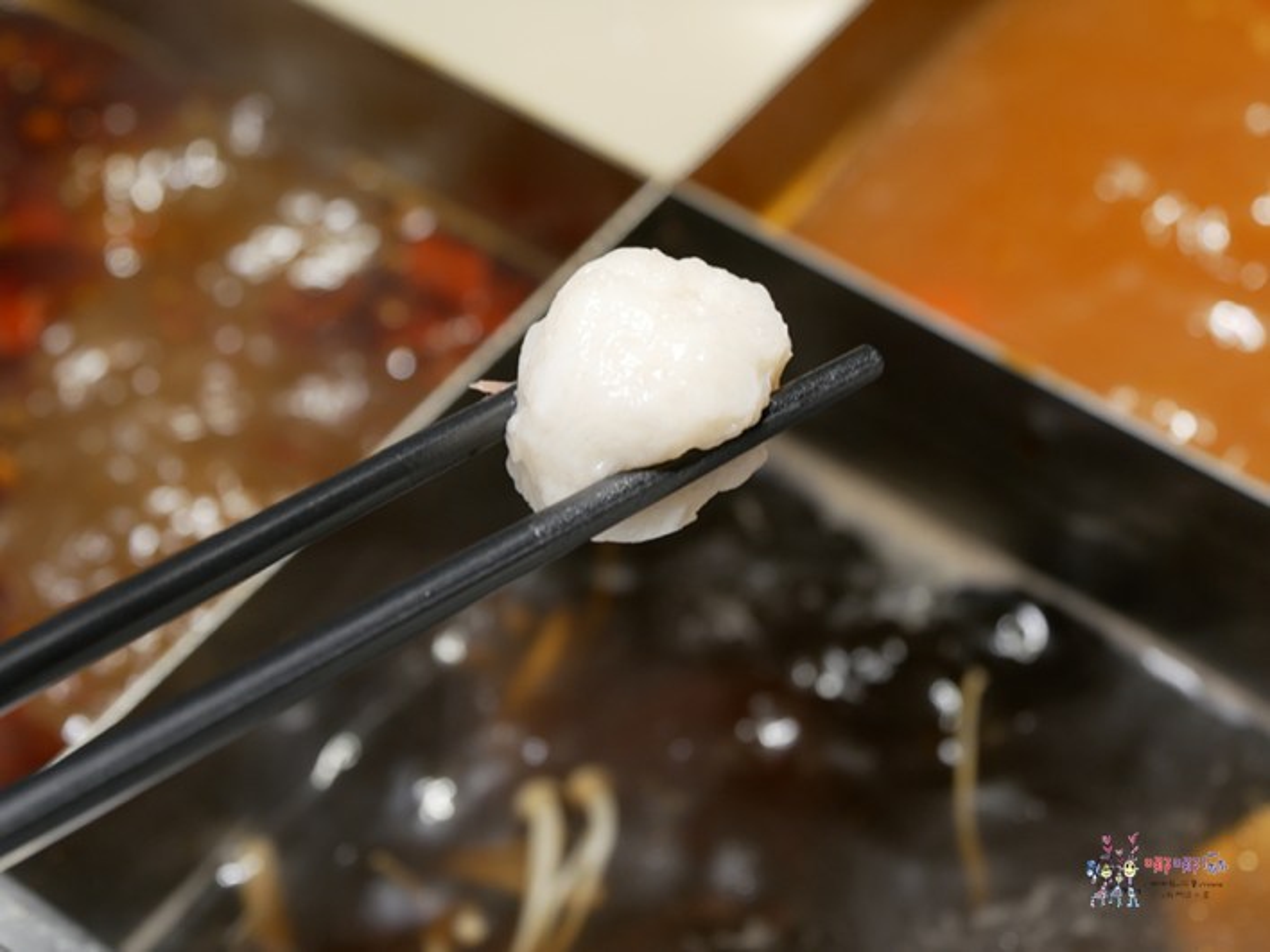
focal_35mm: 110
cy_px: 476
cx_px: 635
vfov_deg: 13.5
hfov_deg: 17.9
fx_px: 4036
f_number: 5.1
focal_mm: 55
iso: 500
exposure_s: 1/50
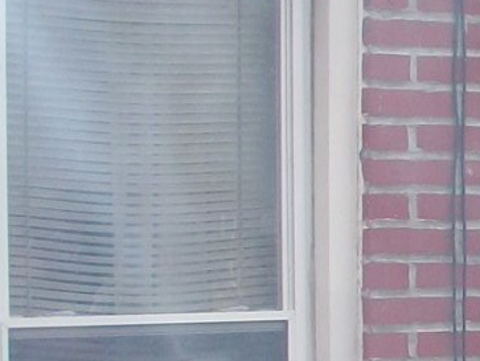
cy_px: 359
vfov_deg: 8.5
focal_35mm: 175
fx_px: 2429
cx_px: 1040
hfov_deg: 10.2
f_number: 3.1
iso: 80
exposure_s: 1/500
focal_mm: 6.3
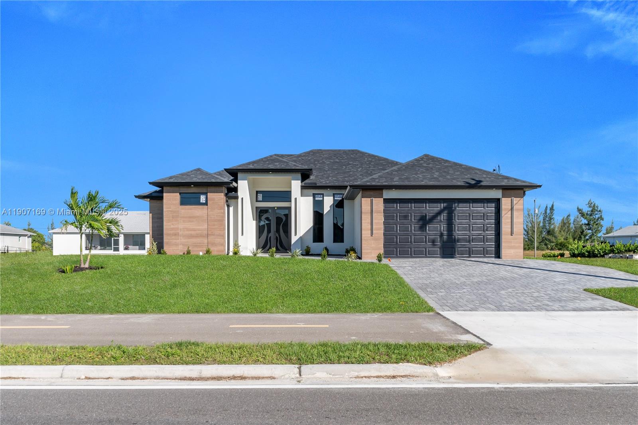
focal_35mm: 30
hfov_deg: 61.9
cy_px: 212
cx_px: 319
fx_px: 532
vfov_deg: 43.6
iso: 100
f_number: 8
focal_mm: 20
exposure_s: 1/400
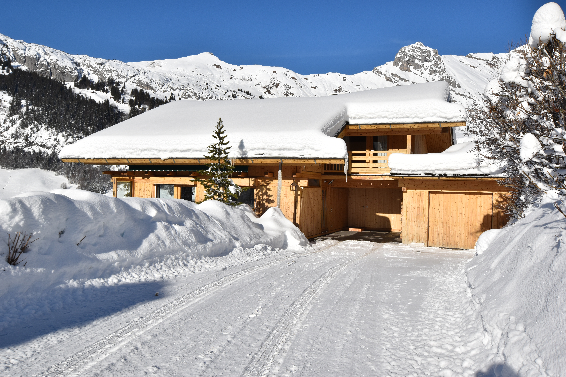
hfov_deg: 61.9
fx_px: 472
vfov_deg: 43.6
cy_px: 188
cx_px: 283
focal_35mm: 30
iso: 200
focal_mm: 20
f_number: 11
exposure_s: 1/500
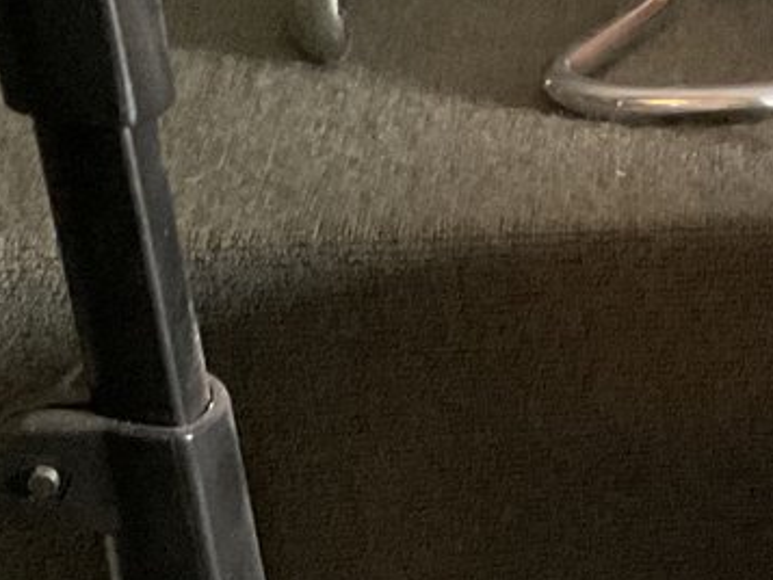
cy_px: 1003
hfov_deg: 13.6
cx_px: 1560
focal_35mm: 123
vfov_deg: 11.3
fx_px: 2748
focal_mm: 3
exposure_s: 1/60
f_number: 1.8
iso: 250
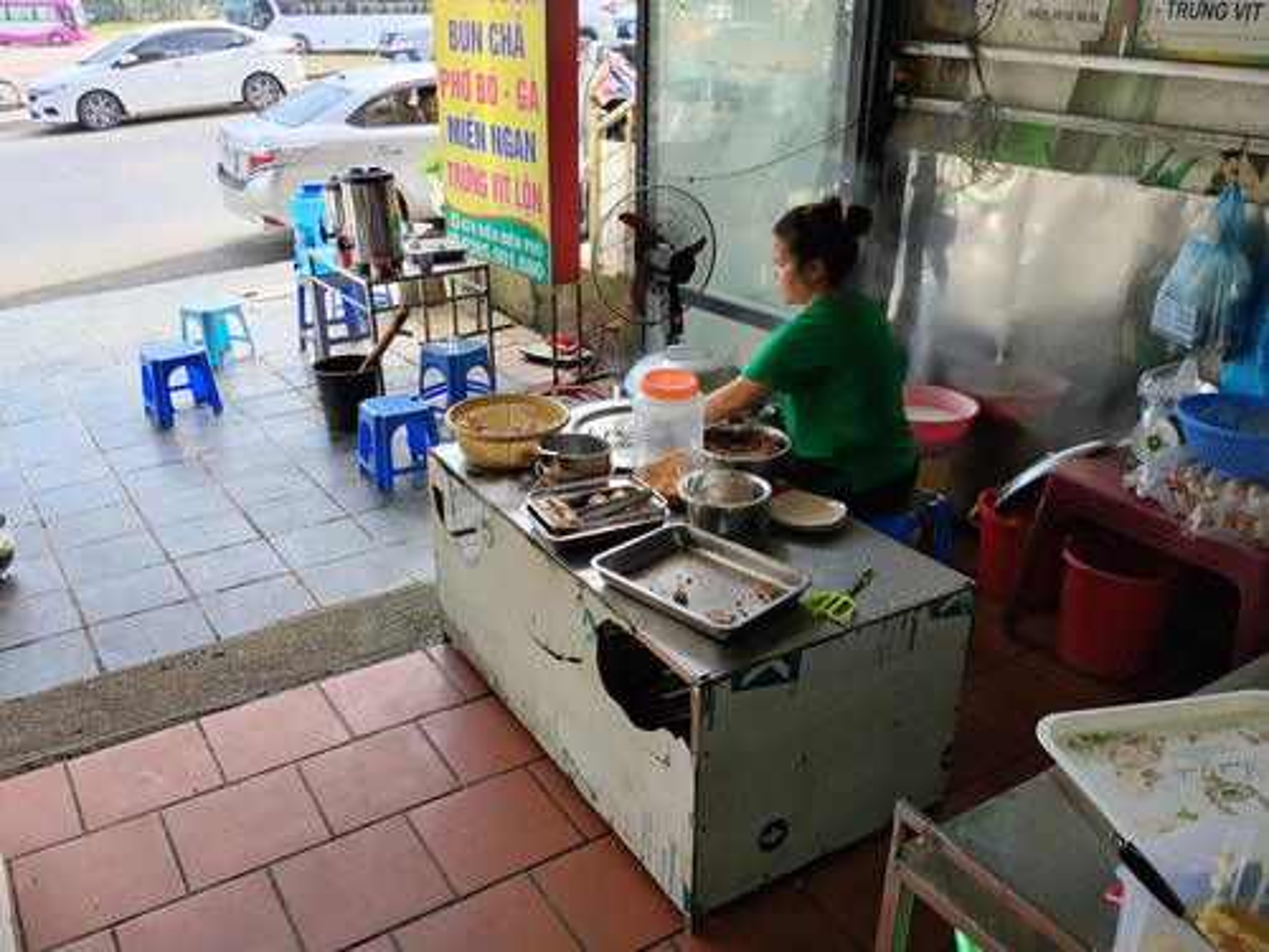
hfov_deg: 61.7
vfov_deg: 48.2
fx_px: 1063
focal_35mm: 29
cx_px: 634
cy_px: 476
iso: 80
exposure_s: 1/100
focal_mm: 4.22
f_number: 1.8
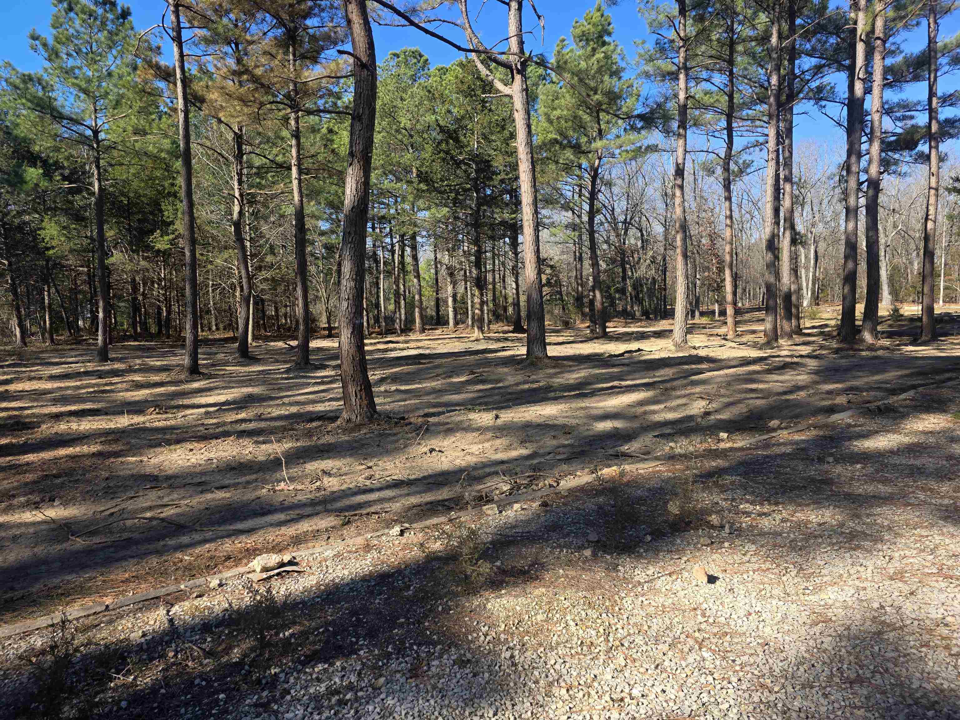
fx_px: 638
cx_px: 480
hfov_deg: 73.9
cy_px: 360
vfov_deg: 58.9
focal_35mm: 23
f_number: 1.7
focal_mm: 6.3
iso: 80
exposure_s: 1/1915
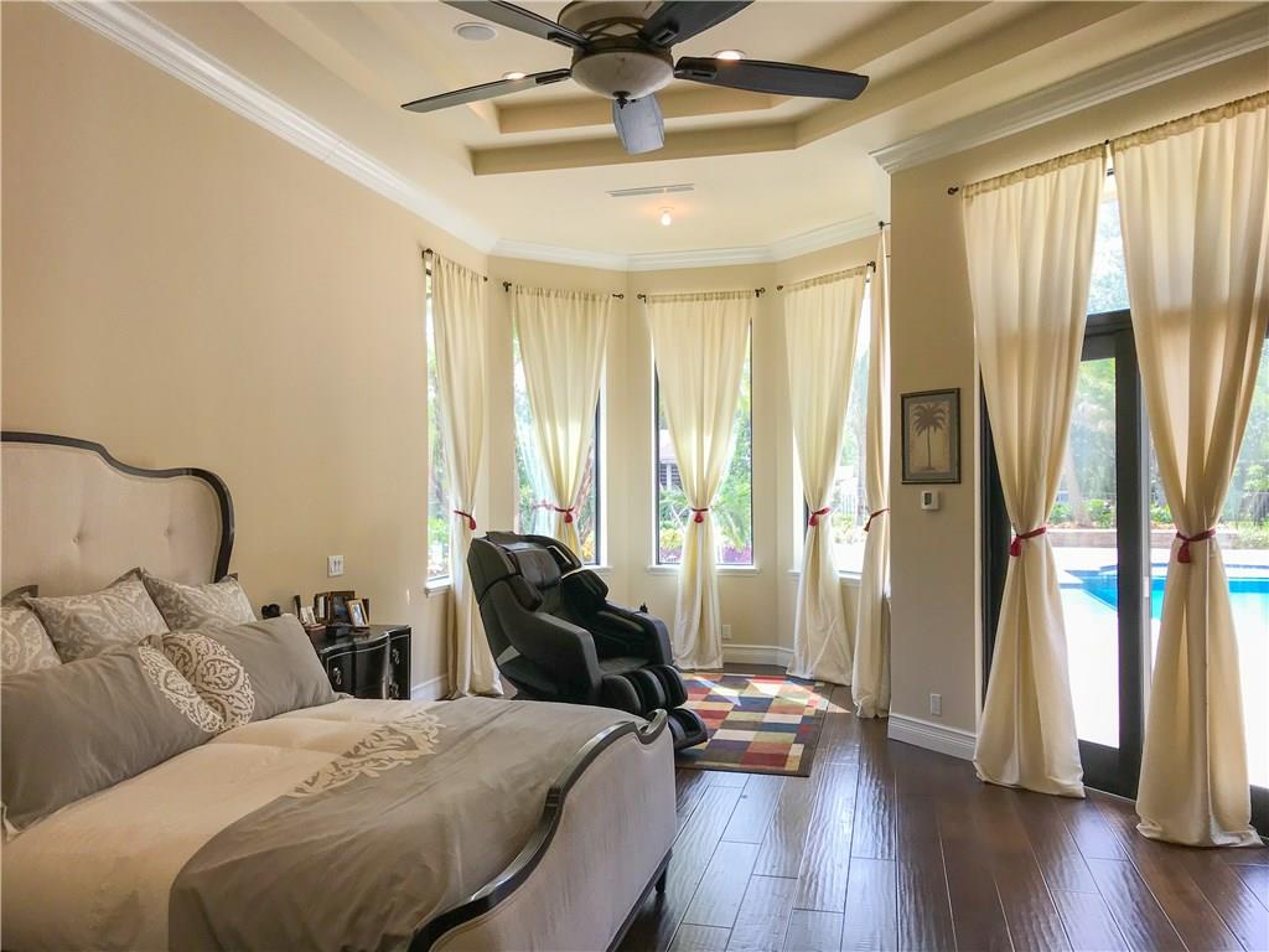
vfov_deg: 49.7
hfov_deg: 63.4
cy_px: 476
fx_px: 1026
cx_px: 634
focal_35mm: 28
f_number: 1.8
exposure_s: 1/193
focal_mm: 3.99
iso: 20
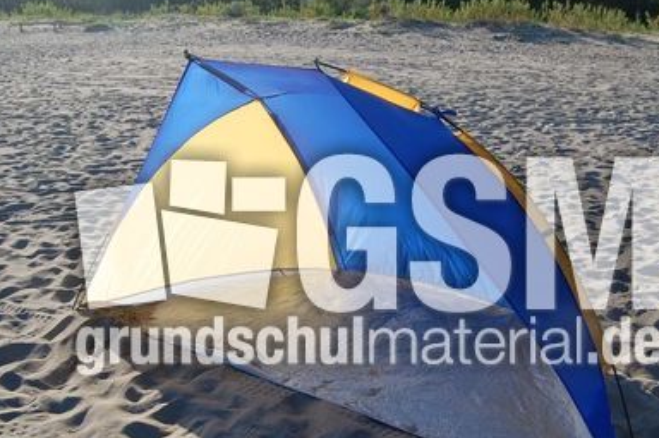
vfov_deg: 36.6
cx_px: 369
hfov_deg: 53.1
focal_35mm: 36
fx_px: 658
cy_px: 265
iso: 200
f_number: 9
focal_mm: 18
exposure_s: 1/320
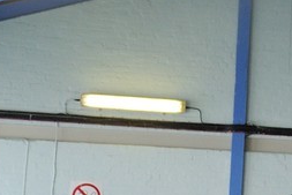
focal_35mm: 202
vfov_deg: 6.8
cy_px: 114
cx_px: 798
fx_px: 1639
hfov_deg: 8.8
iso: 800
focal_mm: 32
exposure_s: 1/125
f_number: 5.6
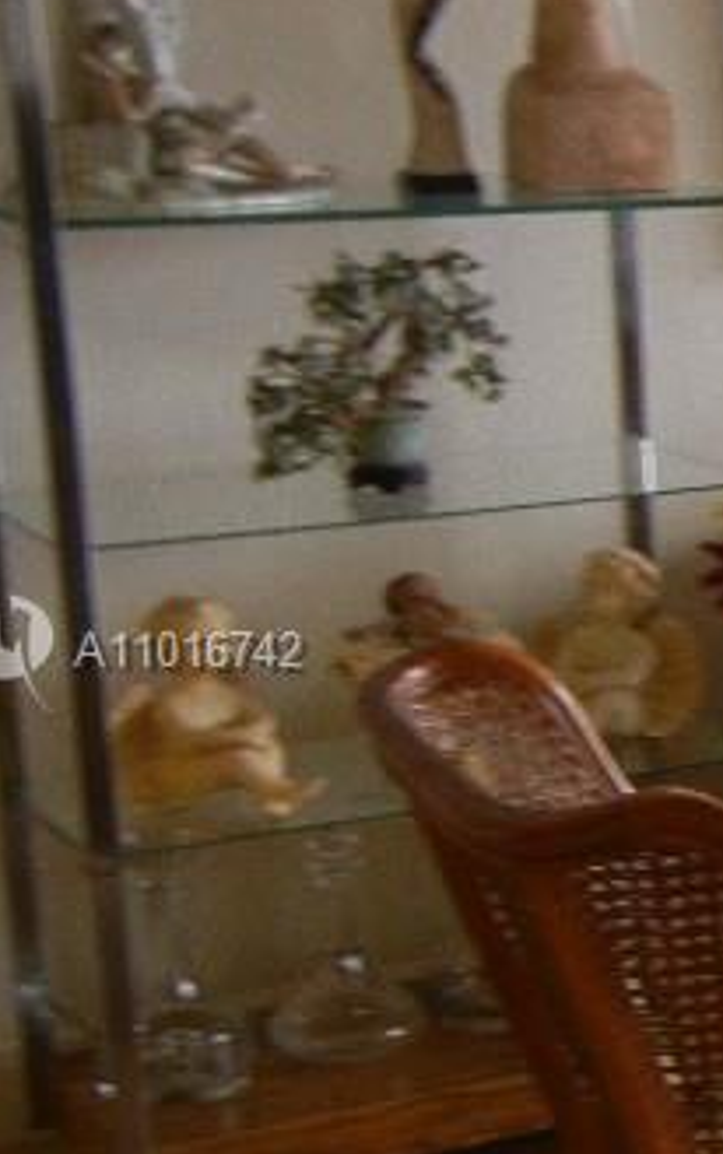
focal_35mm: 99
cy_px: 652
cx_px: 1734
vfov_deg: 21.0
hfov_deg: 11.1
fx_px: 3117
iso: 291
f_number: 3.5
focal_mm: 5.4
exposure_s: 1/30
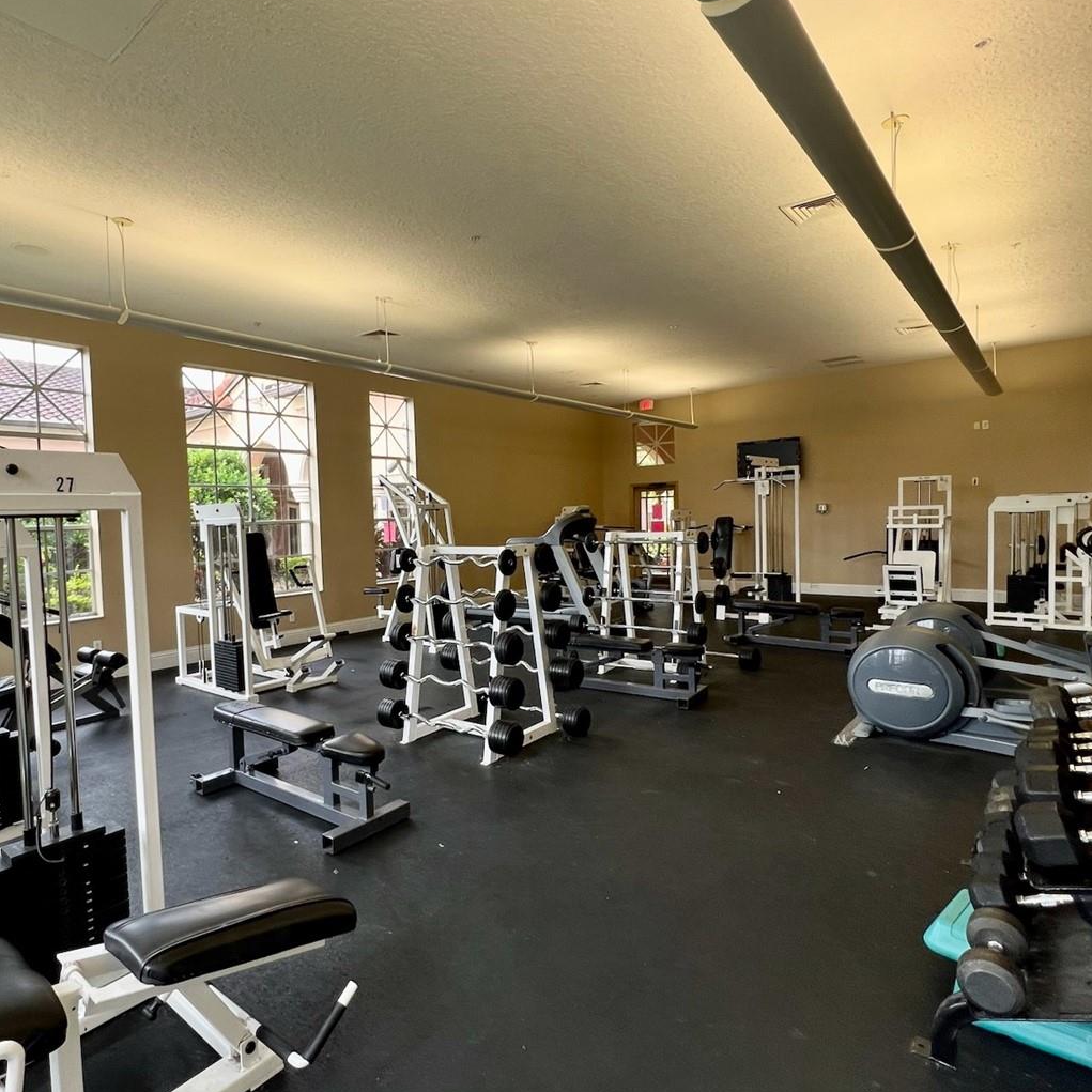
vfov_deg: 80.7
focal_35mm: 18
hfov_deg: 79.9
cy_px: 540
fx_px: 642
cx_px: 444
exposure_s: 1/120
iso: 64
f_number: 1.8
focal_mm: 1.57
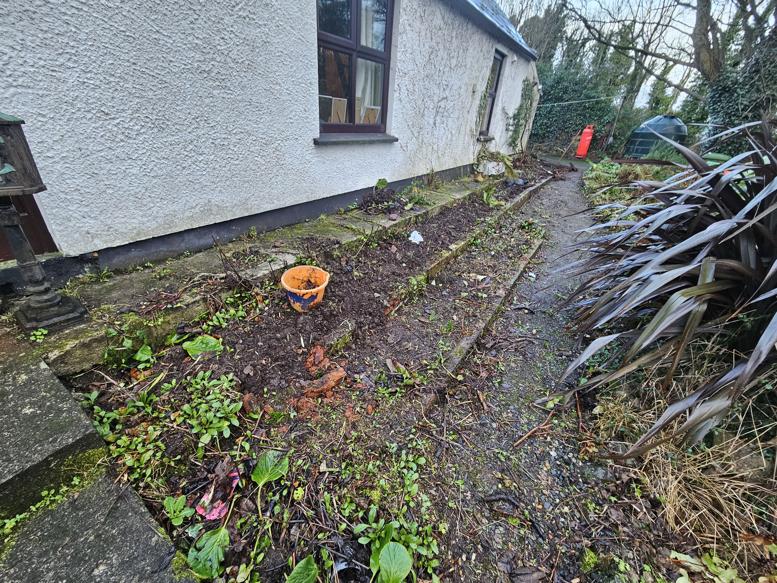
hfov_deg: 106.2
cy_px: 292
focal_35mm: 13
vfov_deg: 89.9
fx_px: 292
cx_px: 388
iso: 160
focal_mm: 2.2
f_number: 2.2
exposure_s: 1/50
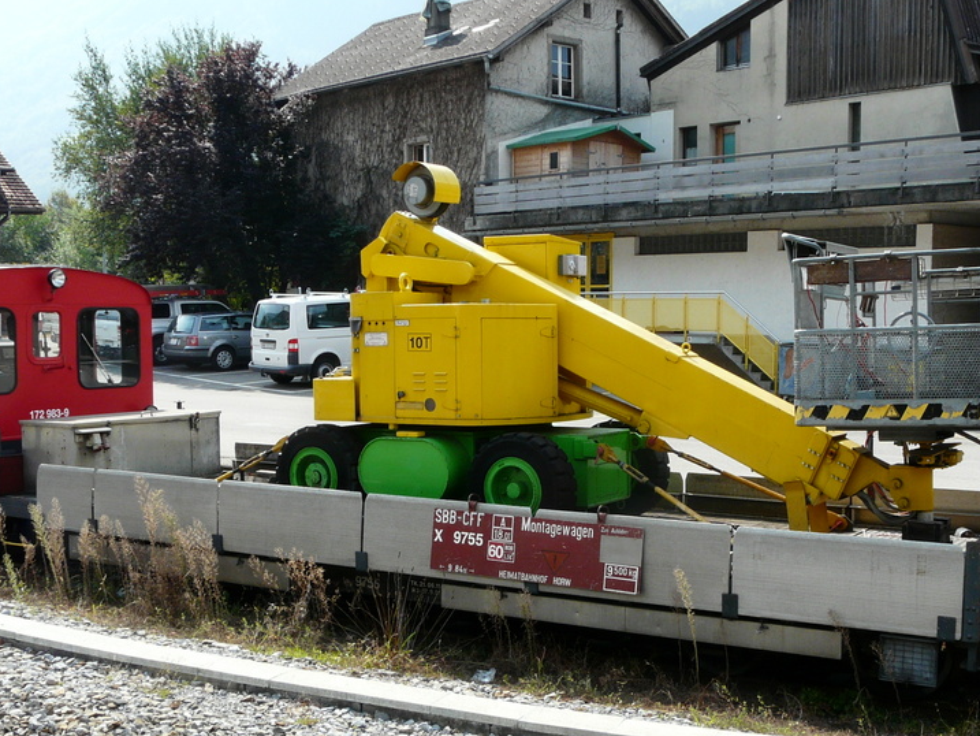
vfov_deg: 31.4
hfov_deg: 41.1
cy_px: 451
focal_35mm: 46
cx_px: 570
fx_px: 1303
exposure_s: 1/200
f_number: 5
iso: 100
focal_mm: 5.4
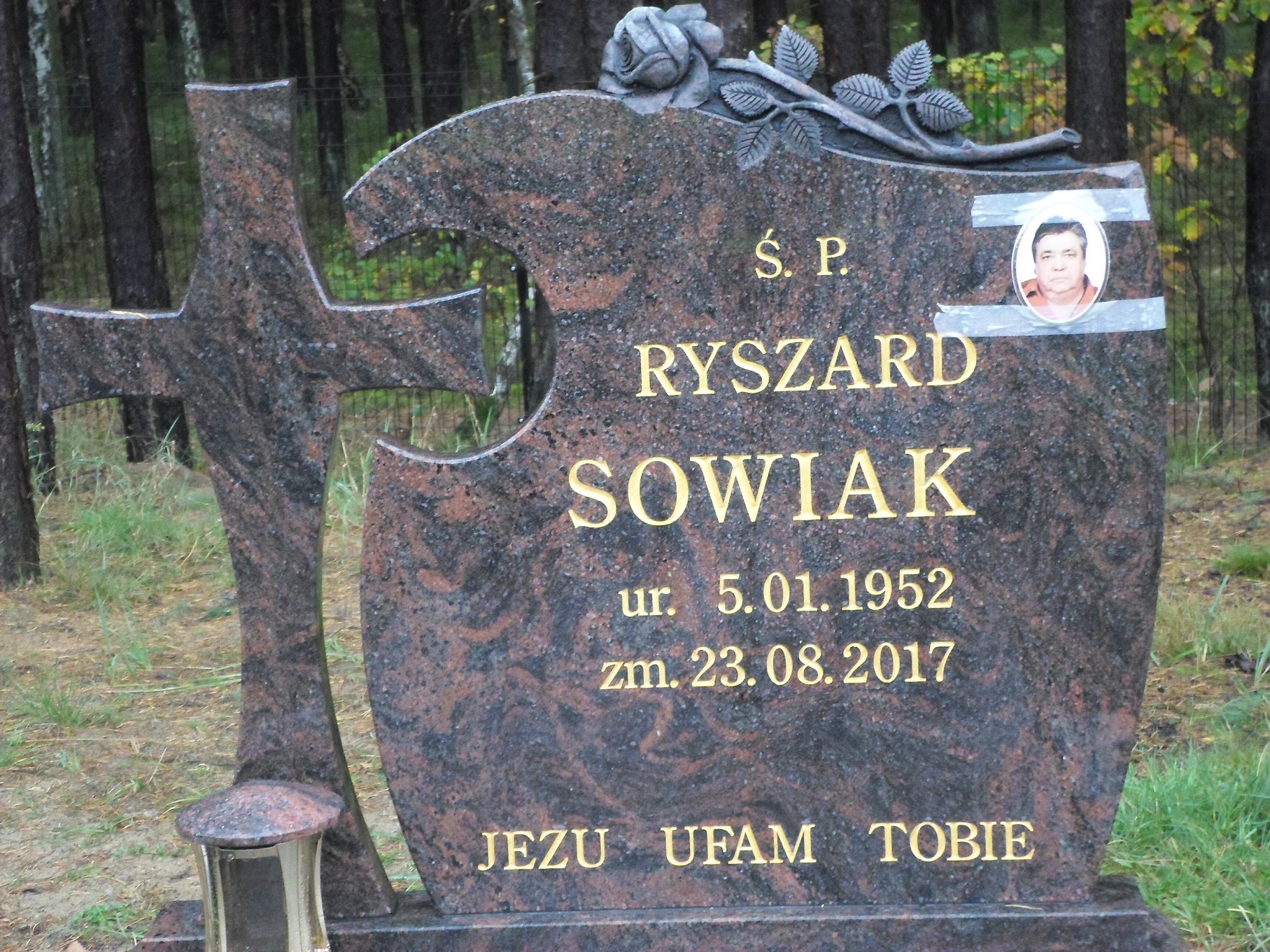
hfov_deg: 24.1
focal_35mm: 81
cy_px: 476
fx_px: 2972
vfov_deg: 18.2
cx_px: 635
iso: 400
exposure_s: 1/45
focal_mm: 14.6
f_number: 4.7
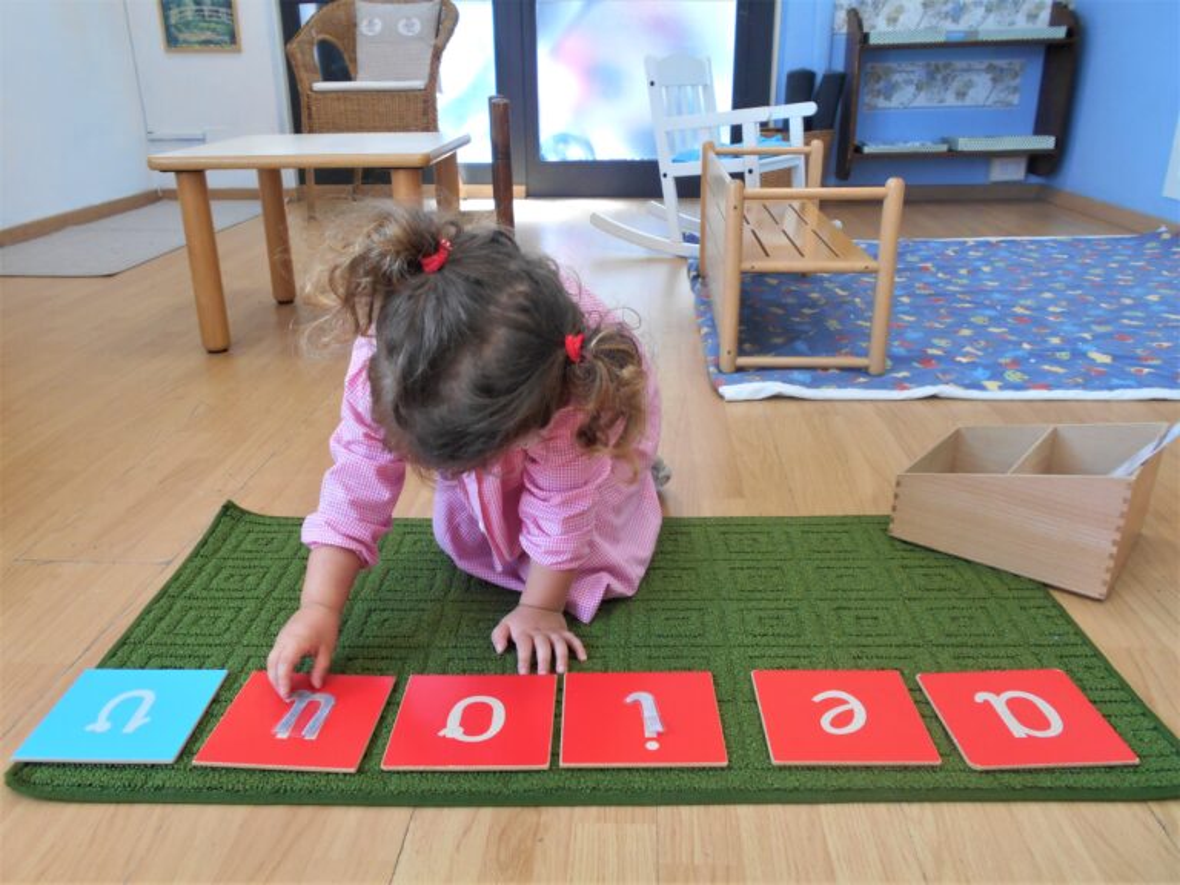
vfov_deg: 53.1
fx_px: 886
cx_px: 590
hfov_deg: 67.3
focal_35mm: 26
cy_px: 442
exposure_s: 1/30
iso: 180
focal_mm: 4.6
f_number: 3.2
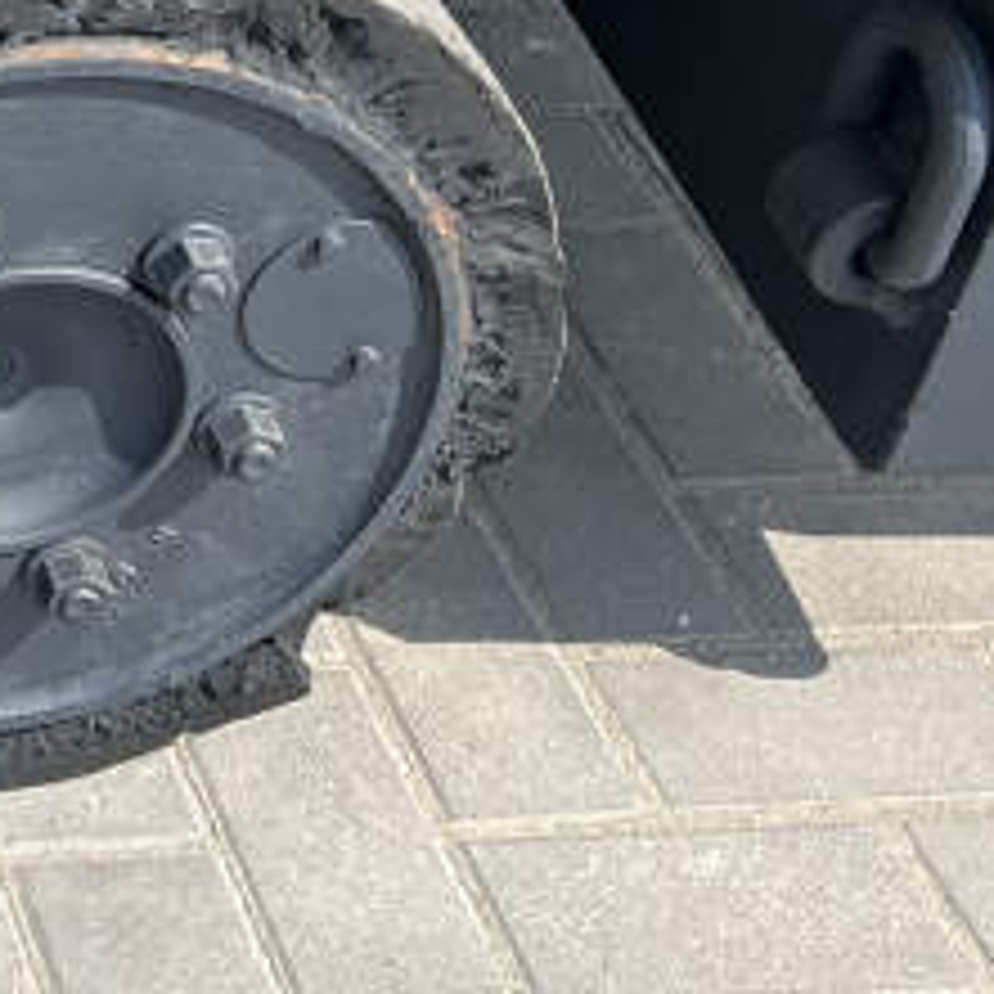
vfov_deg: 16.2
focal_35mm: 104
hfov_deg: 14.4
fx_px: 3379
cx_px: -873
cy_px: -126
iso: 50
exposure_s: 1/2353
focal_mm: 5.7
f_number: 1.5
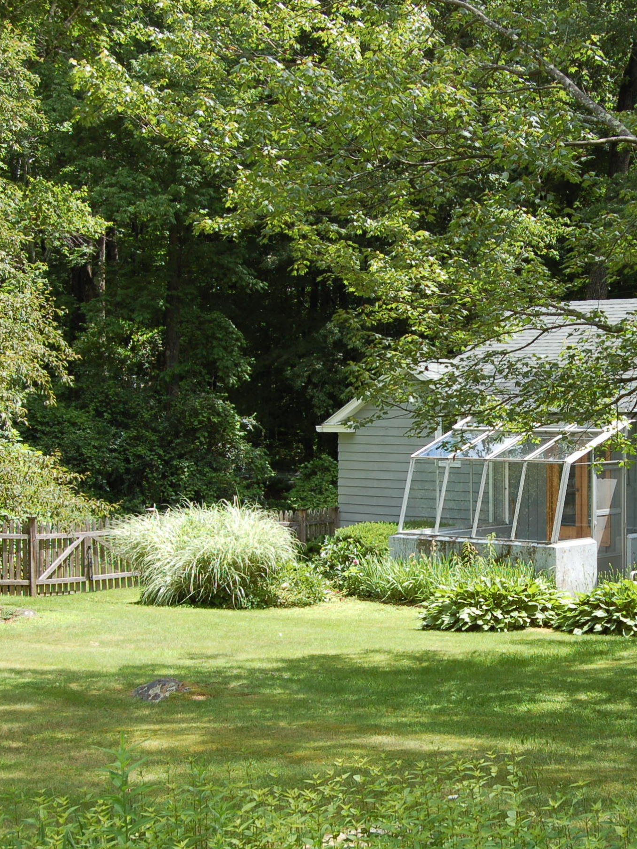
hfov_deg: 20.2
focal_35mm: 72
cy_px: 448
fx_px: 1766
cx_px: 533
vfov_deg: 27.0
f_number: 7.1
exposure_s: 1/200
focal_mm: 30
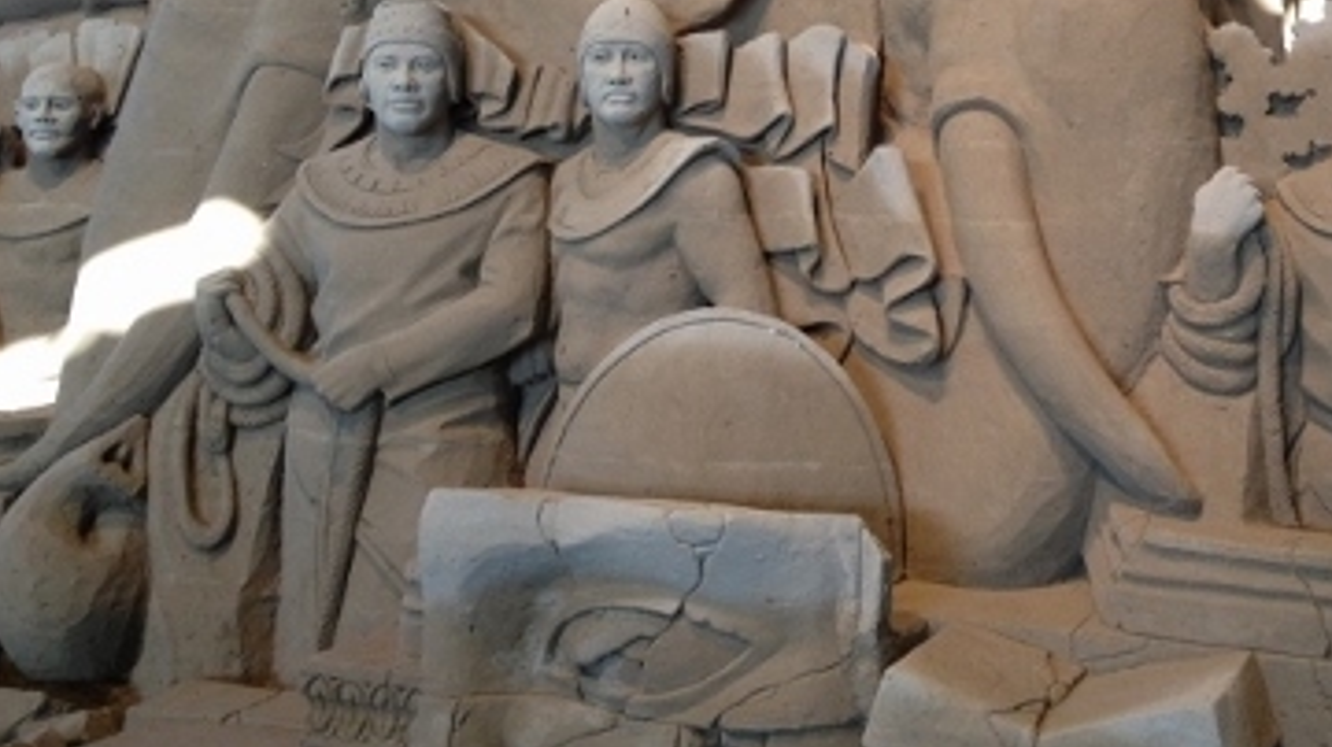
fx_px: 1871
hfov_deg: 38.6
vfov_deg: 22.2
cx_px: 918
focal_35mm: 53
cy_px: 131
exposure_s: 1/20
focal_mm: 4.28
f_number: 2.4
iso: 80
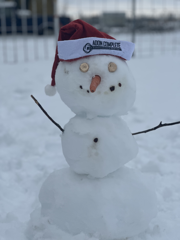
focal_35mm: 77
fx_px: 534
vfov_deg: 25.3
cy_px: 120
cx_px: 90
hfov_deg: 19.1
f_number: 2.8
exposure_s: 1/742
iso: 32
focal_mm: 9
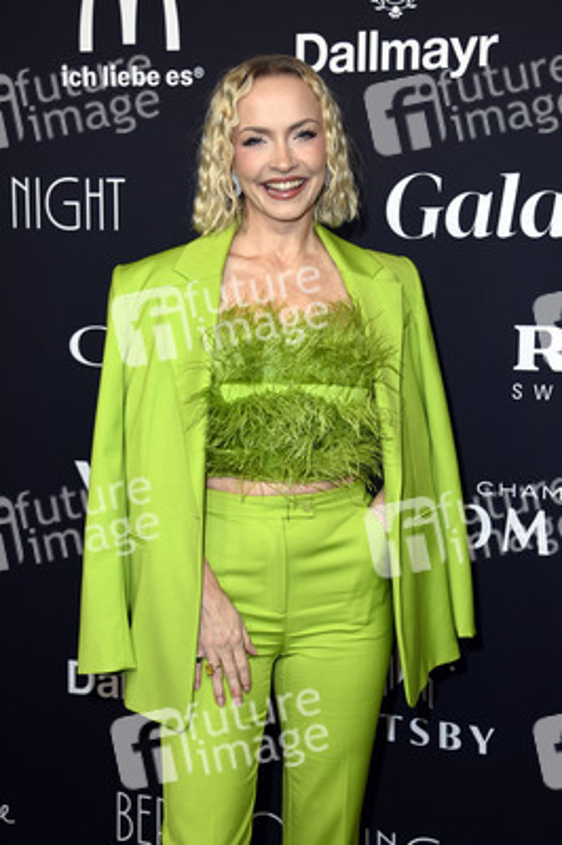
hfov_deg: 24.6
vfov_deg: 36.3
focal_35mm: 55
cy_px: 422
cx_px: 281
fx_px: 1290
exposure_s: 1/250
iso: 500
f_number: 5.6
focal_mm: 55
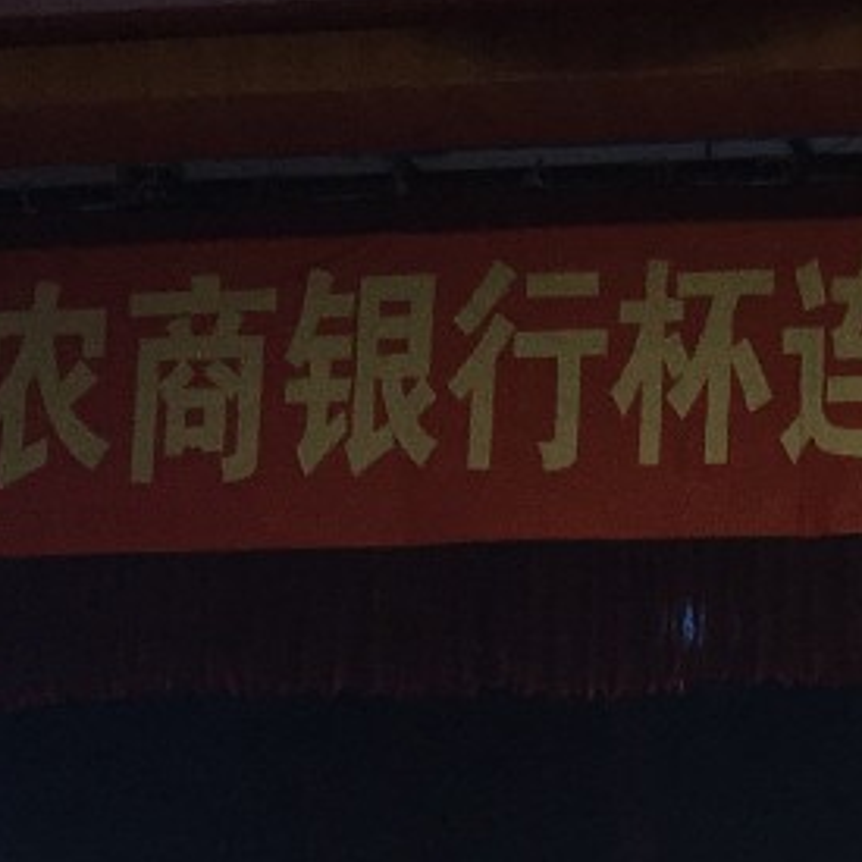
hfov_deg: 10.8
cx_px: 1696
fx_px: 4198
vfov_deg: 10.8
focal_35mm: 149
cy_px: 1643
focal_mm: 4.15
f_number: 2.2
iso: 40
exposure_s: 1/100
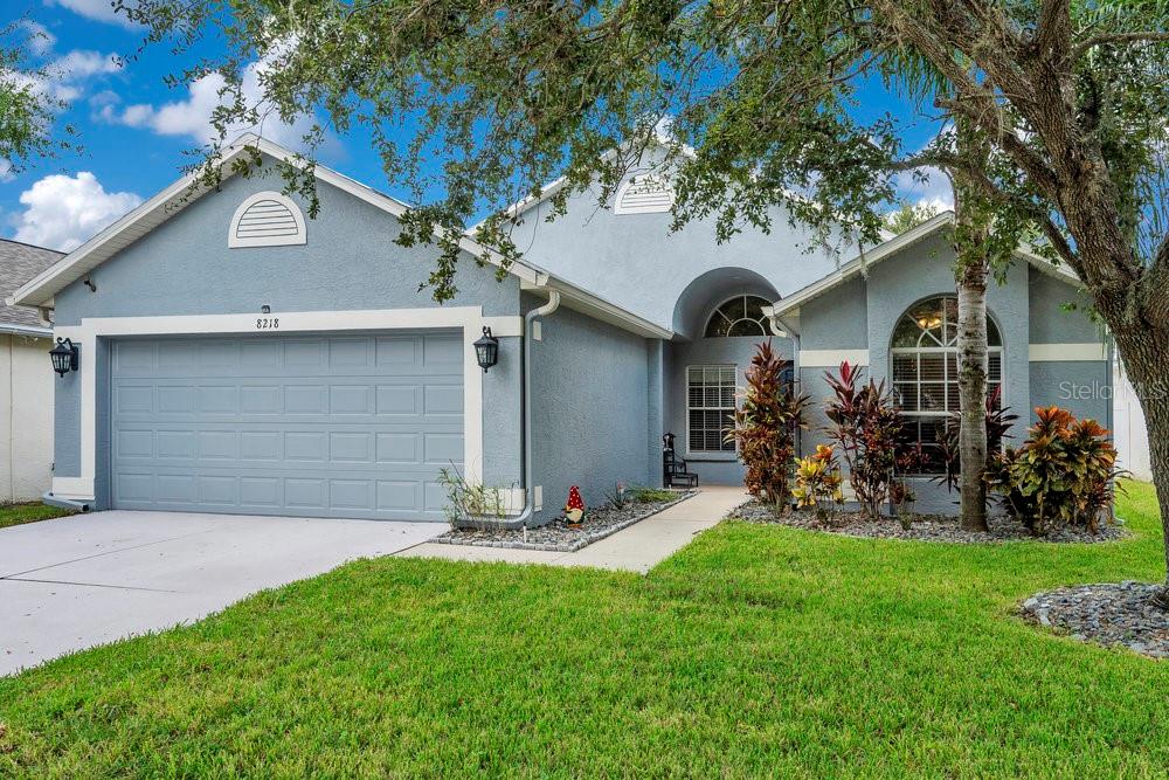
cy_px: 390
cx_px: 584
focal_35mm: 26
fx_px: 844
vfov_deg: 49.6
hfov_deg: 69.4
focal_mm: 26
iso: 400
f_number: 6.3
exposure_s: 1/500
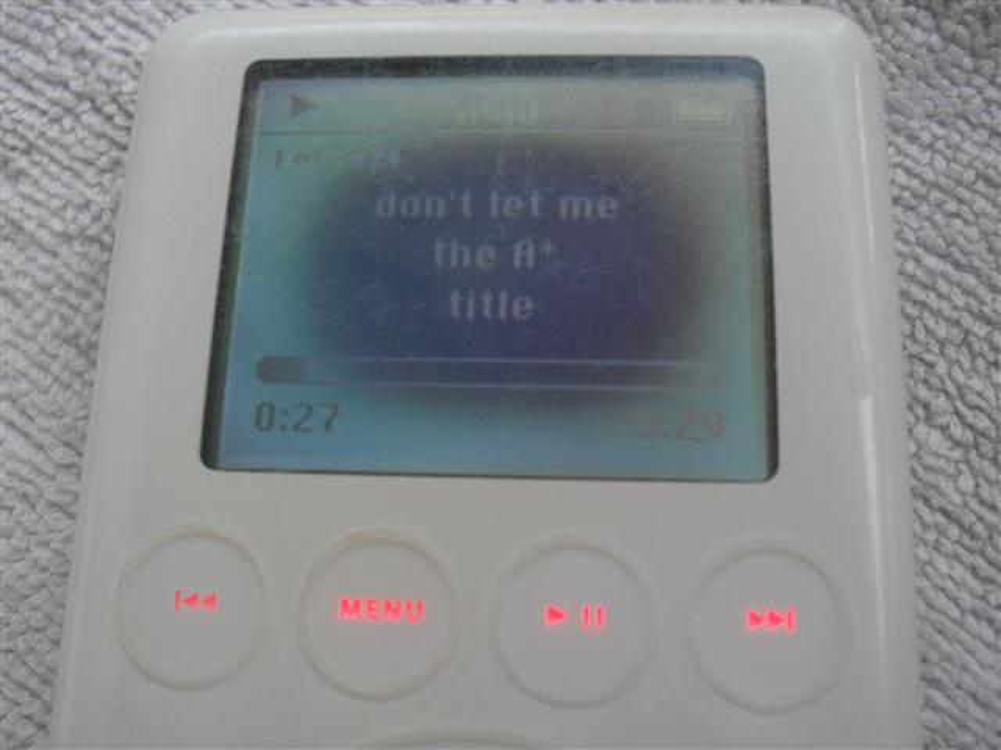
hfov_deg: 49.0
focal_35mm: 38
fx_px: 1099
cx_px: 500
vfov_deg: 37.7
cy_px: 375
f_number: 2.8
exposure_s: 1/60
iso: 80
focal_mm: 6.3
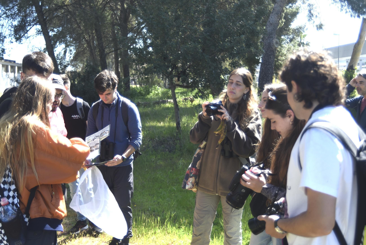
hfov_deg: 43.6
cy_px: 122
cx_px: 183
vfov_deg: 29.9
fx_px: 458
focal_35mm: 45
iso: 110
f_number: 4
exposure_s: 1/250
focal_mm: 45
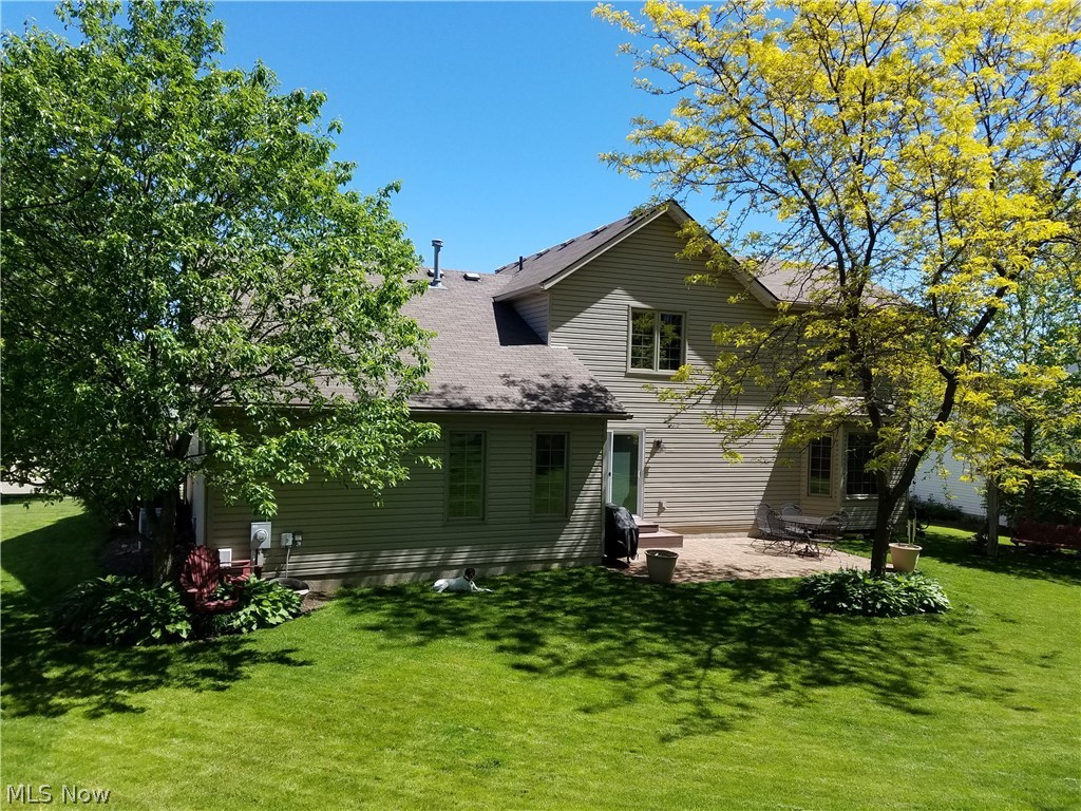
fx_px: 812
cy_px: 406
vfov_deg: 53.1
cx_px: 540
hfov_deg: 67.3
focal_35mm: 26
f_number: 1.7
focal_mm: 4.2
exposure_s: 1/1668
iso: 50
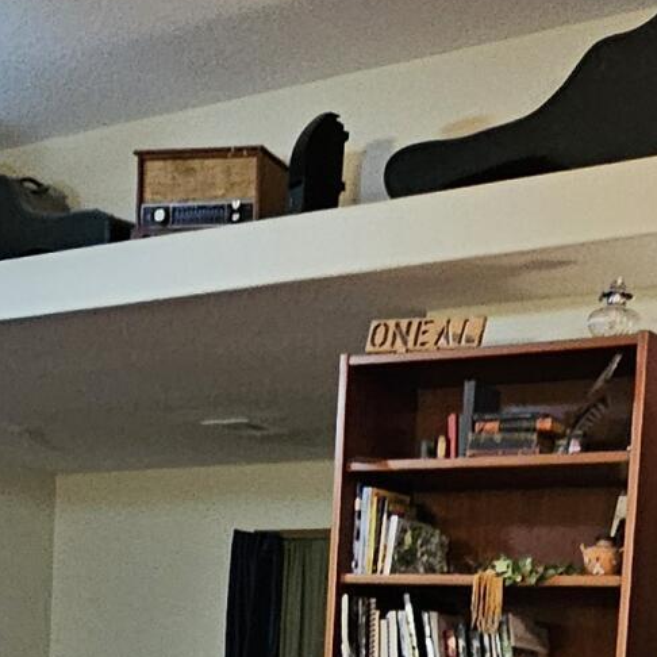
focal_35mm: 71
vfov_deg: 21.3
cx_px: 556
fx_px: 1525
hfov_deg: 23.8
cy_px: 918
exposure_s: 1/24
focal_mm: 2.2
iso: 640
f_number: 2.2
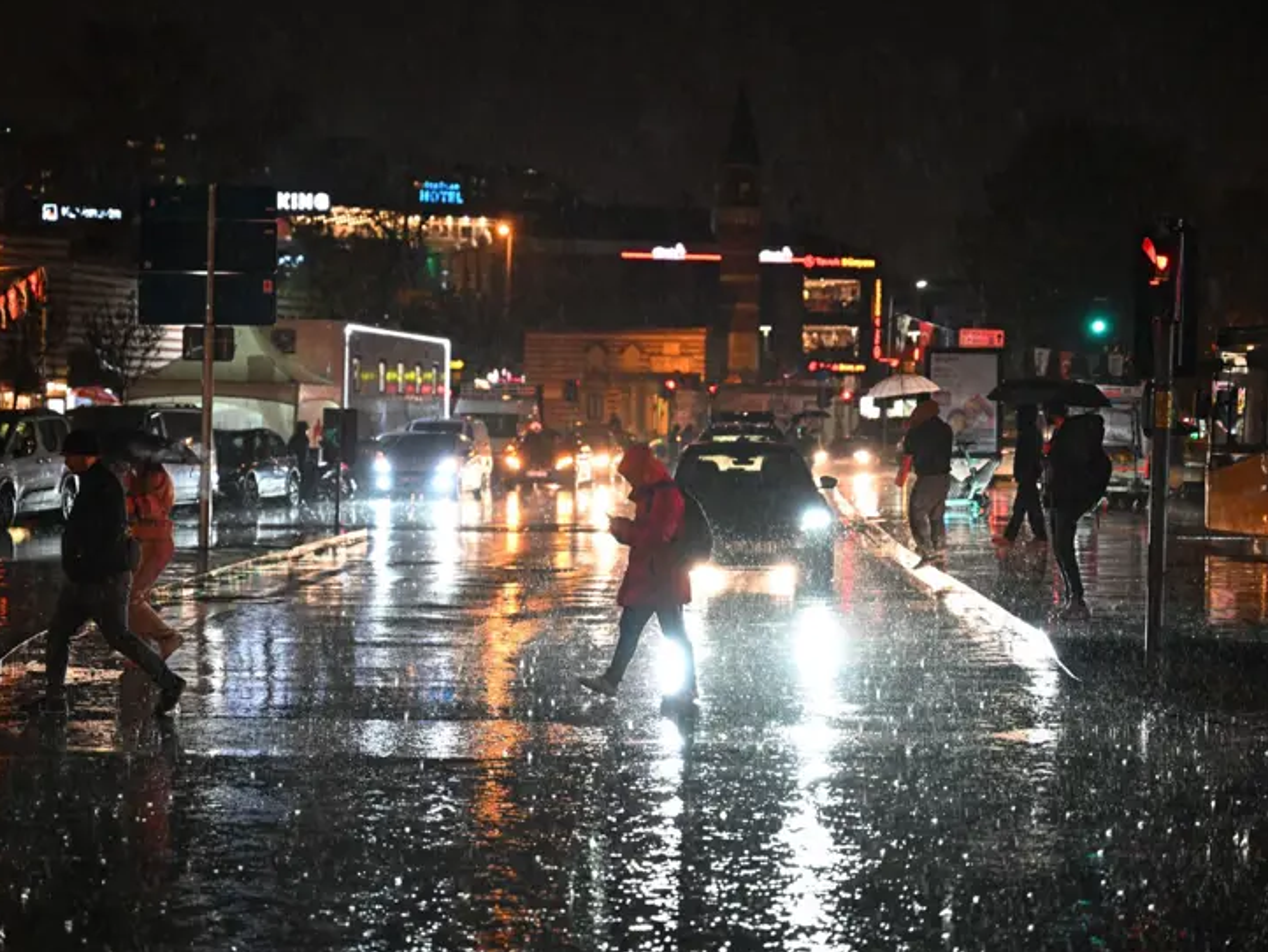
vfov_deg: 18.0
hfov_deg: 23.8
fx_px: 3005
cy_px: 458
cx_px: 573
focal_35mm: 82
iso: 5000
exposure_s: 1/250
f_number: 2.8
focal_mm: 70
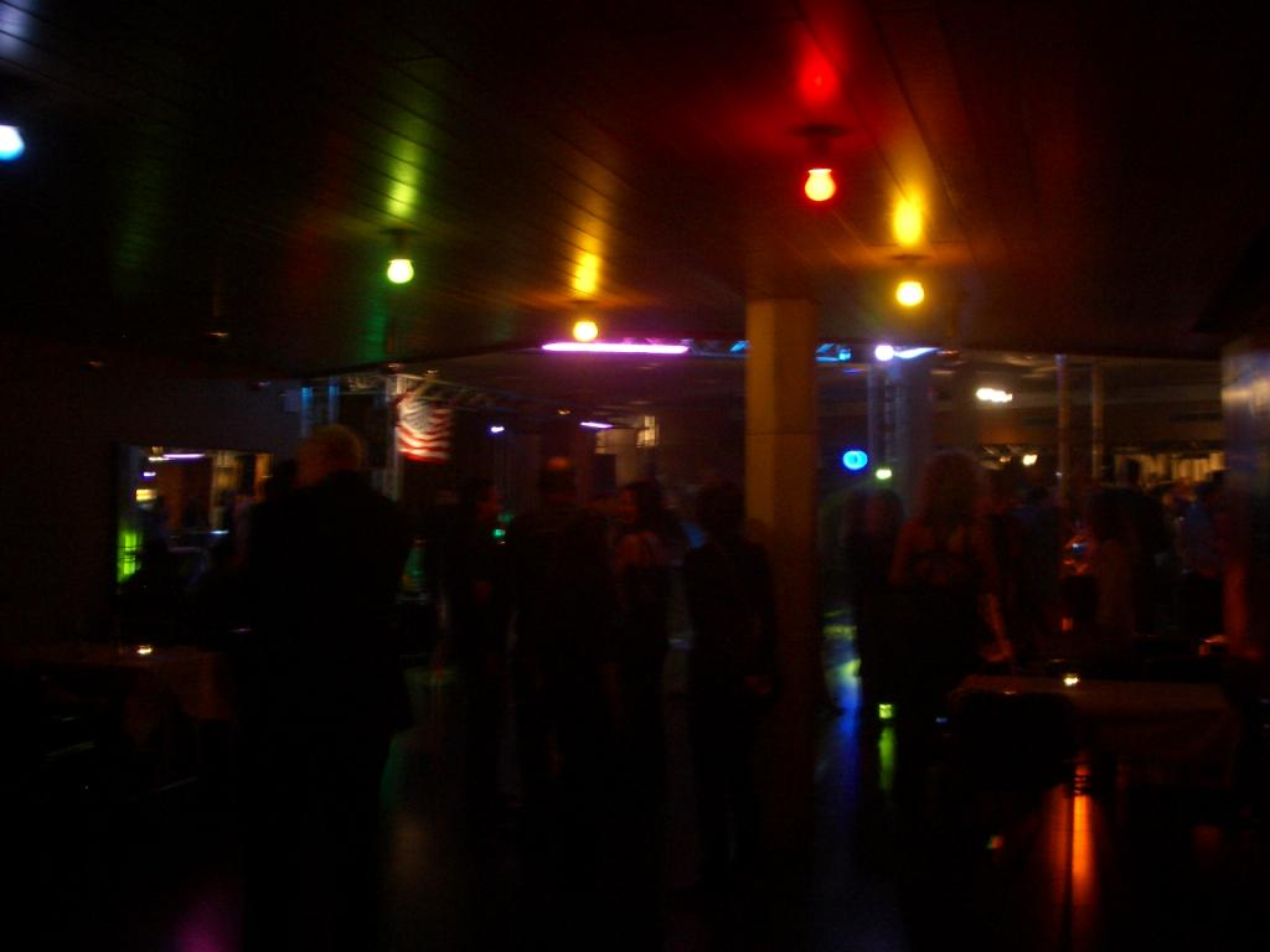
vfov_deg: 40.7
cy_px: 476
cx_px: 635
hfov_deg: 52.6
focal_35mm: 35
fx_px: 1284
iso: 100
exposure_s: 1/8
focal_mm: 5.8
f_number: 2.6
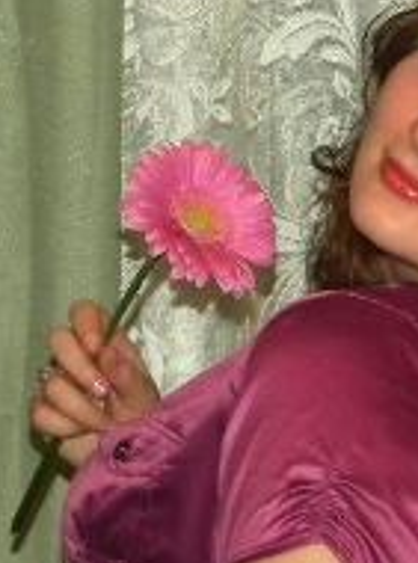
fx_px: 1913
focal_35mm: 118
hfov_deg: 12.3
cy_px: 513
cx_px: 415
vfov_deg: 16.5
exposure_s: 1/30
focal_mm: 10.1
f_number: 4.1
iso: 400
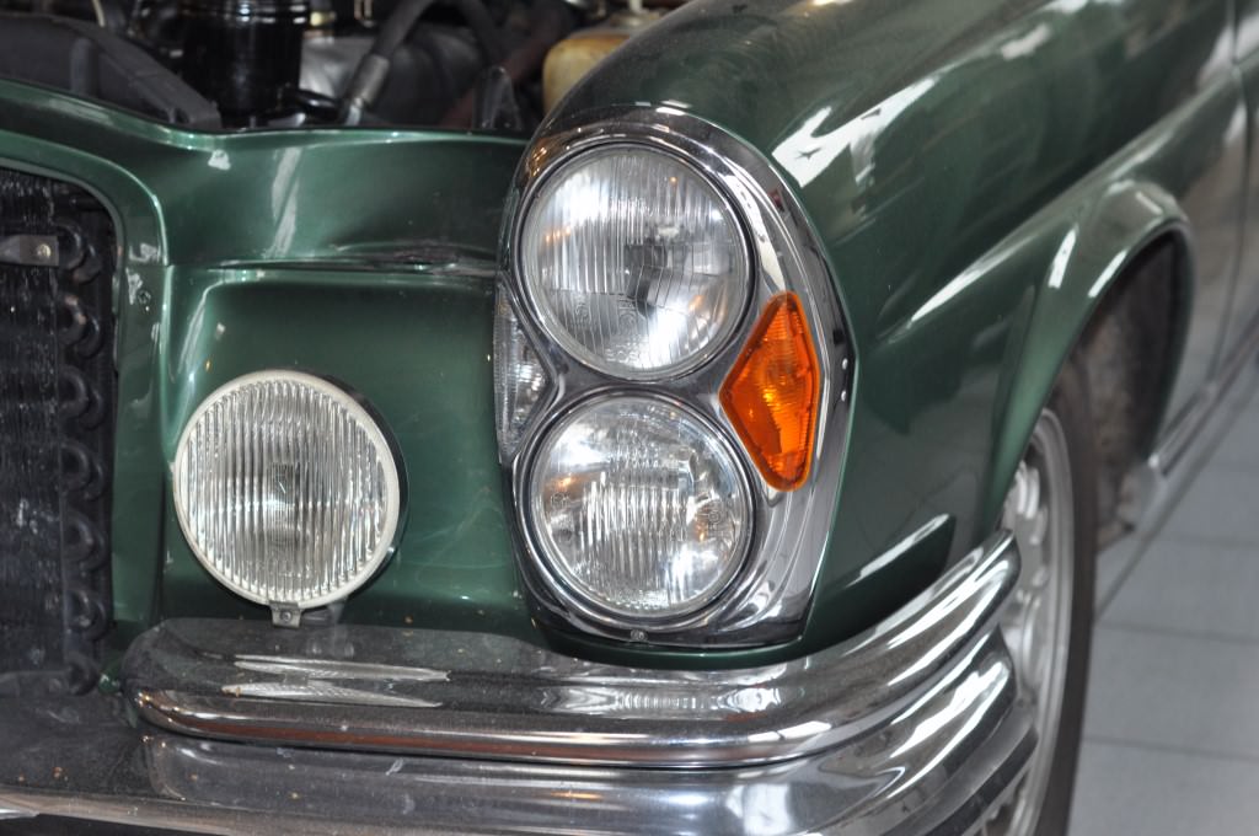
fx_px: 2620
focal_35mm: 75
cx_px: 630
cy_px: 418
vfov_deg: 18.1
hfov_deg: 27.0
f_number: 4
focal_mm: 50
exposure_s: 1/60
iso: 560
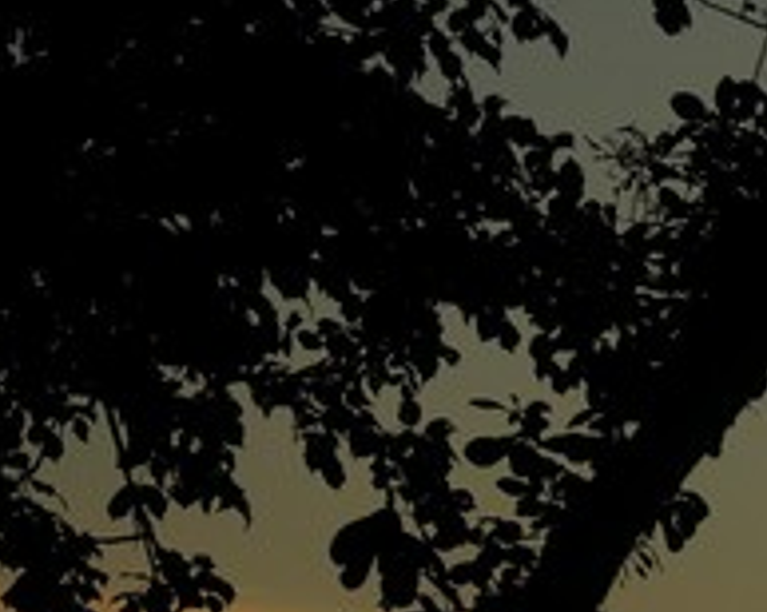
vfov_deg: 5.5
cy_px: 1284
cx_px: 2349
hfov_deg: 6.5
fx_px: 6167
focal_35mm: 272
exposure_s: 1/200
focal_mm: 31
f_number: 9
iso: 100
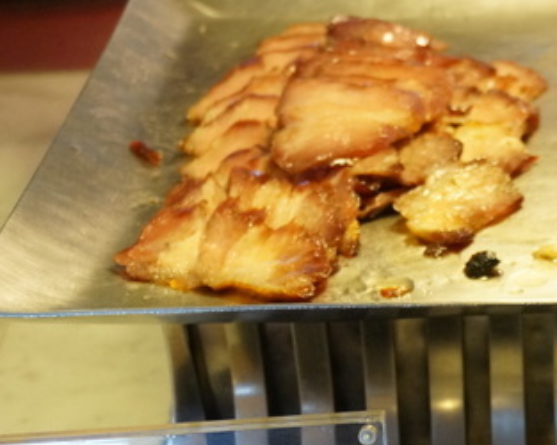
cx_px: 548
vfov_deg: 16.1
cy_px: 323
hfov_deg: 19.6
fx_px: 1564
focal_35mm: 95
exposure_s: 1/160
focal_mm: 33
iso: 2500
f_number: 5
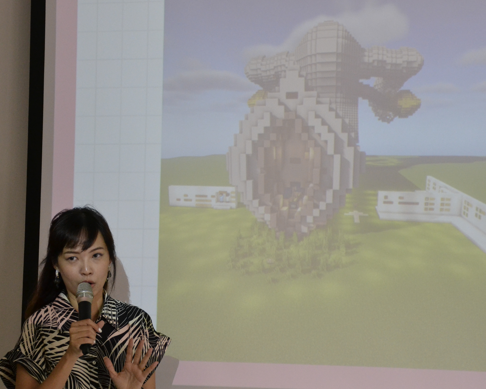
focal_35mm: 139
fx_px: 2000
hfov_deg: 13.9
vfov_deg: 11.1
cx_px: 259
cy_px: 194
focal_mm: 62
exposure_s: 1/400
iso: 1600
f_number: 5.3
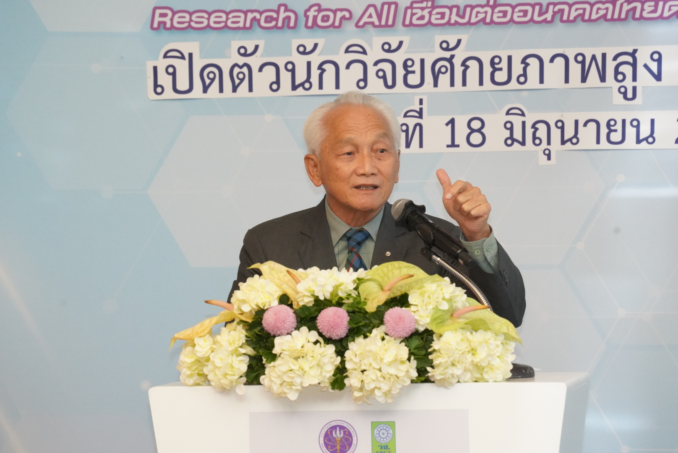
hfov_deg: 10.8
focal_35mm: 190
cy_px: 226
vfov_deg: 7.2
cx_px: 339
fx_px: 3581
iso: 10000
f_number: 8
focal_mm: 190
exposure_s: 1/125
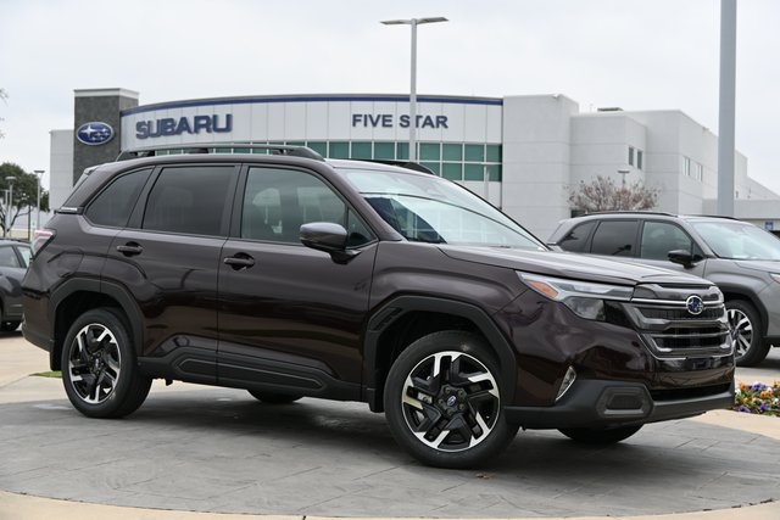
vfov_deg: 23.8
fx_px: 1235
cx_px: 390
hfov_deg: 35.0
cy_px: 260
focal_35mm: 57
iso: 140
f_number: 5.6
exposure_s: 1/250
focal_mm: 38
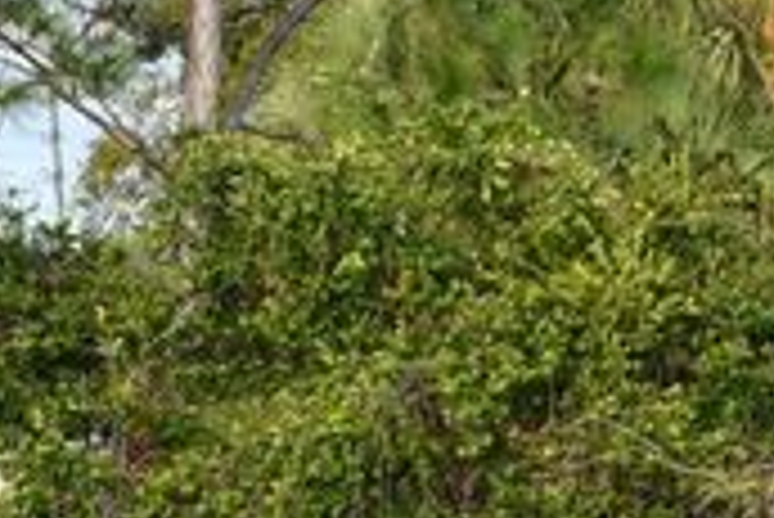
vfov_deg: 4.9
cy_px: 590
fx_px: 6068
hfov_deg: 7.3
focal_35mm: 282
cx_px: 400
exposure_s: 1/250
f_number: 7.1
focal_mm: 38
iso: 200
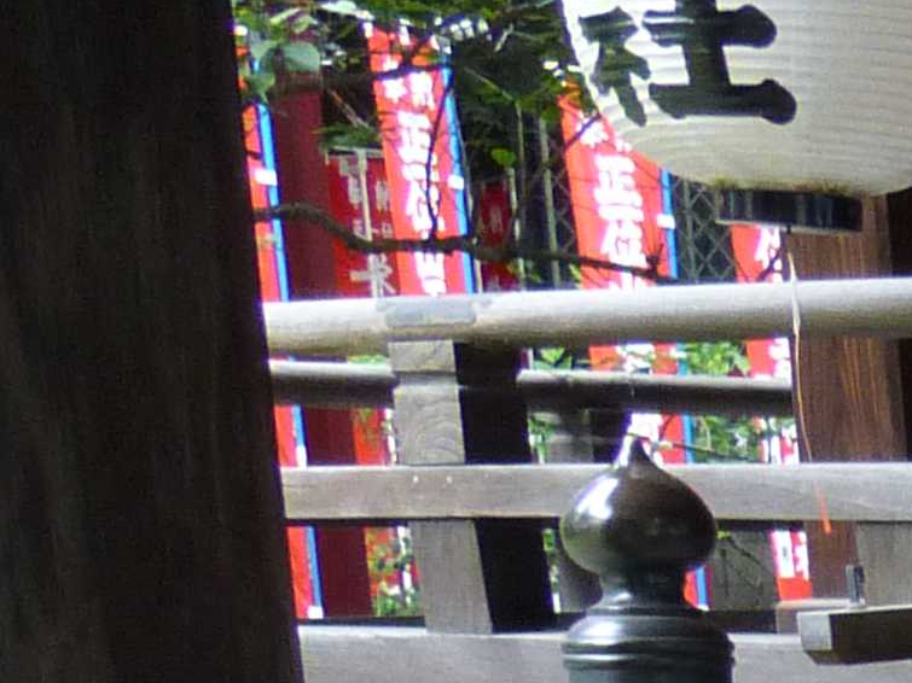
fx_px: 3767
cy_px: 1470
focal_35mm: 143
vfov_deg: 9.5
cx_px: 2339
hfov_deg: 11.1
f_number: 3.1
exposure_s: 1/60
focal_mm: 4.5
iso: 250
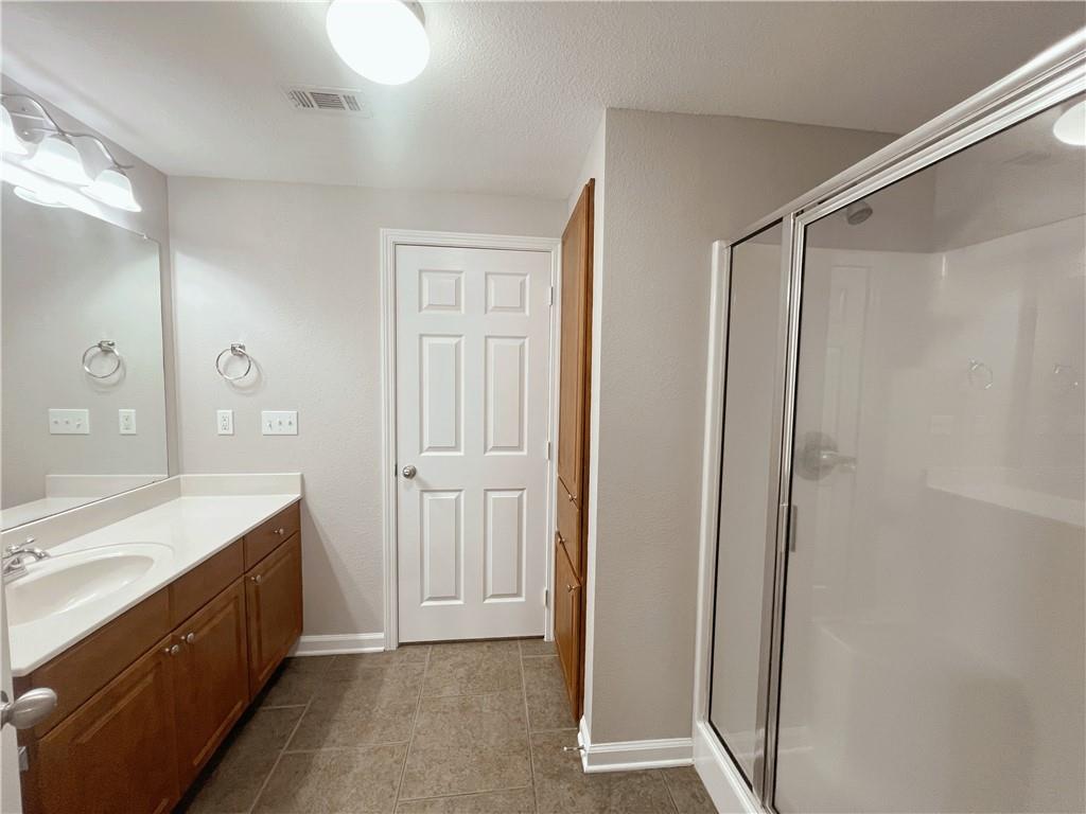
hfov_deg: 106.2
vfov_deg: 89.9
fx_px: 408
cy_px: 407
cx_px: 543
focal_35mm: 13
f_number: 1.8
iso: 160
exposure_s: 1/120
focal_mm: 1.57
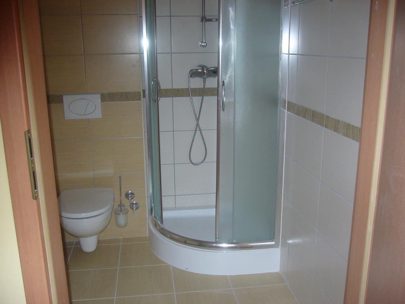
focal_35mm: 35
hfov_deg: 52.6
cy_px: 152
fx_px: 409
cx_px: 202
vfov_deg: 40.7
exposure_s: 1/60
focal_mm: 5.8
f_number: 2.8
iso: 100
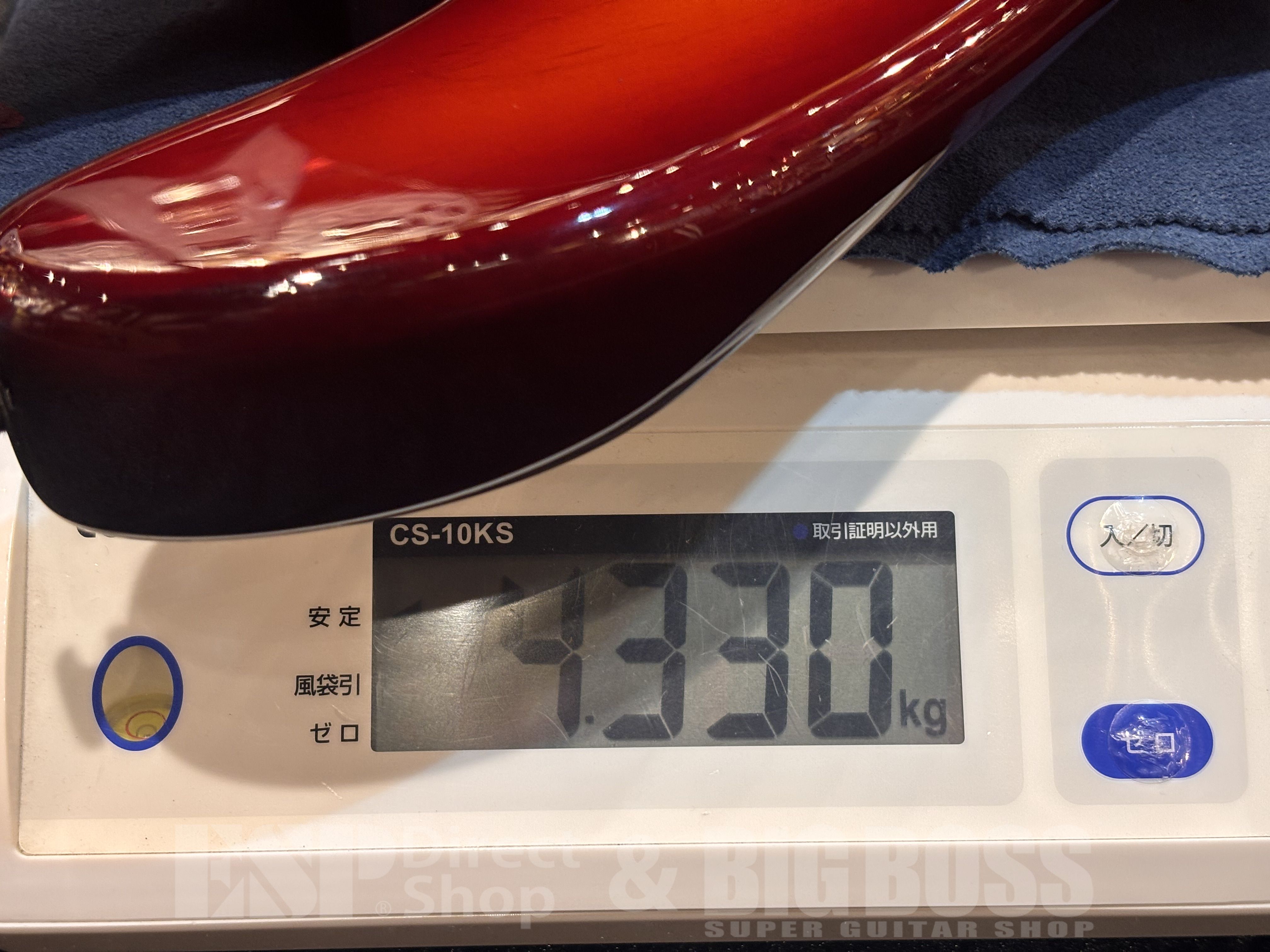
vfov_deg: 28.0
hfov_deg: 36.8
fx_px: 1908
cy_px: 476
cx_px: 635
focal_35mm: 52
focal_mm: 5.96
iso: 100
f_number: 1.6
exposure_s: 1/40
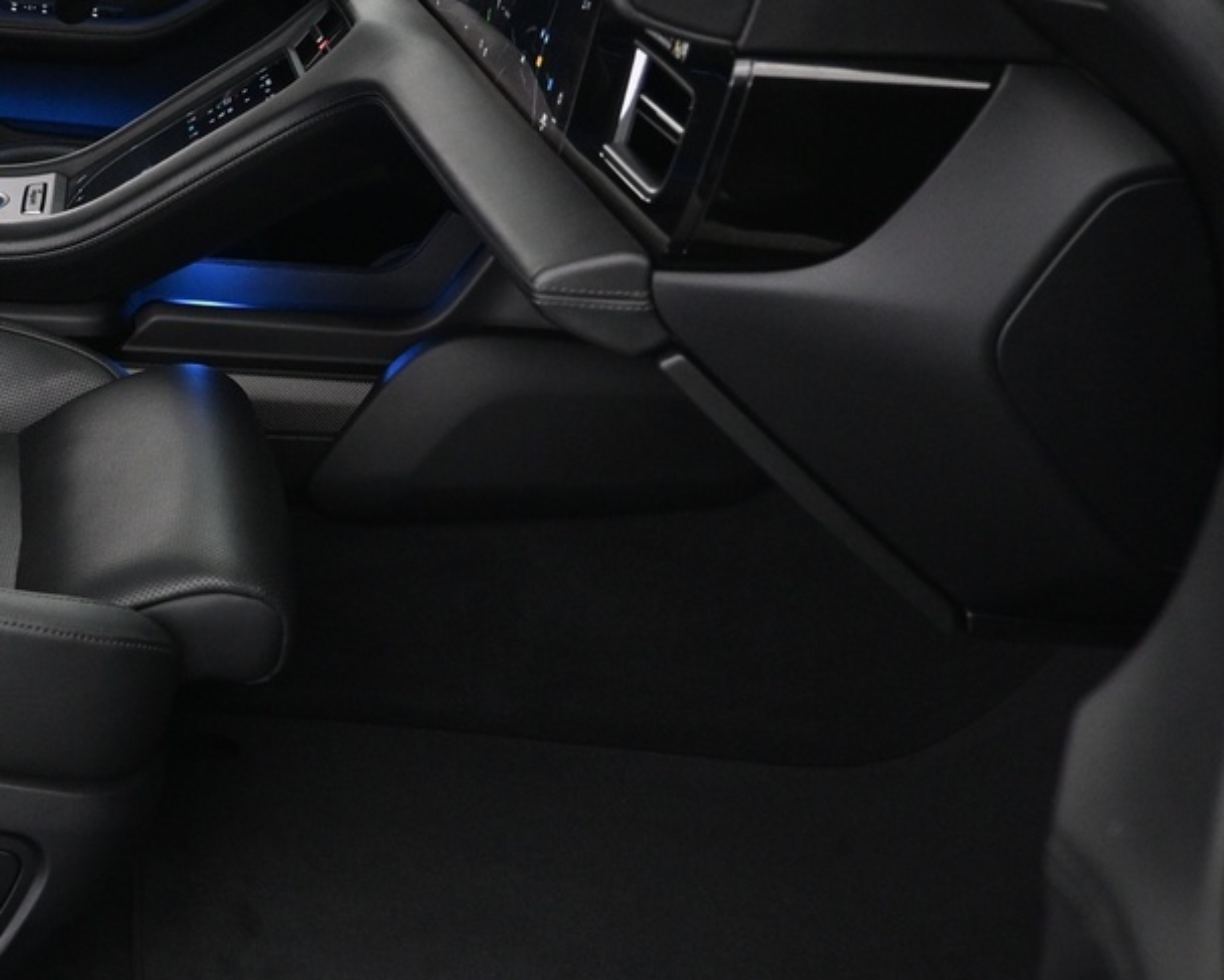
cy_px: 197
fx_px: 2175
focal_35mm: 60
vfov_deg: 25.0
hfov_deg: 29.4
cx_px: 4
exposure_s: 1/25
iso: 1400
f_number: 3.5
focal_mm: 16
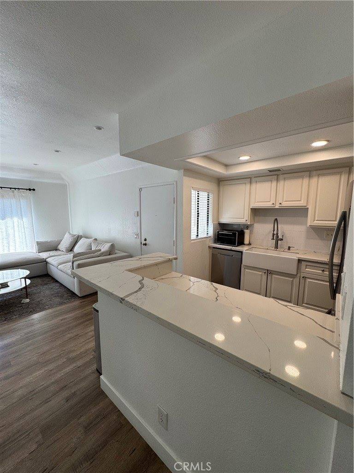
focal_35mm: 14
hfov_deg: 85.7
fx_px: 191
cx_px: 177
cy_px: 236
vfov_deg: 102.1
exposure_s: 1/120
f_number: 2.2
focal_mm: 2.22
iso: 100
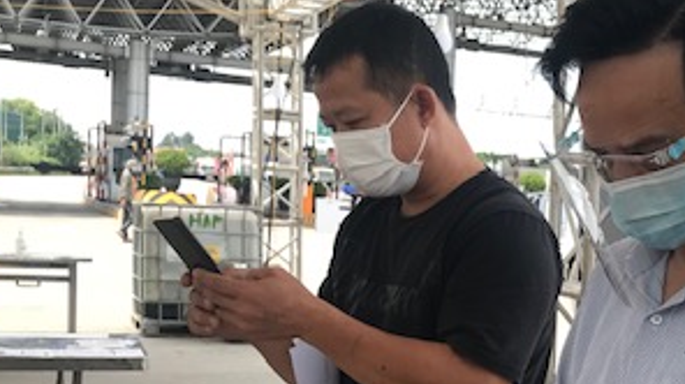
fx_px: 1198
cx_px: 669
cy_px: 361
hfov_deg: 29.9
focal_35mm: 66
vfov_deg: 17.9
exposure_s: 1/665
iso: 20
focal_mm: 3.99
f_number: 1.8
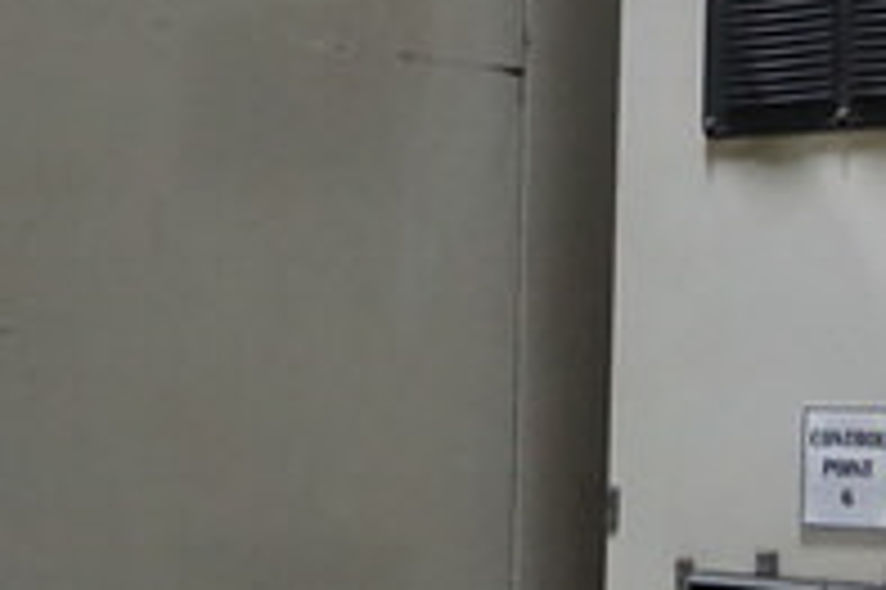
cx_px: 504
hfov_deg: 17.5
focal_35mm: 117
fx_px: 2877
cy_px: 581
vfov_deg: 11.6
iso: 2500
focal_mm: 16
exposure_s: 1/160
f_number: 3.5
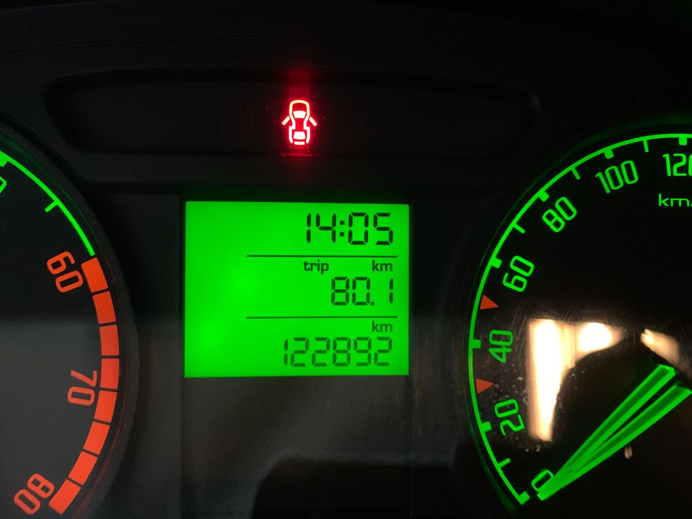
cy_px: 260
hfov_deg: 67.3
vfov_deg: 53.1
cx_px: 346
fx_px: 520
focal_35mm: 26
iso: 640
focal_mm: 4.25
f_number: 1.8
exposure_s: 1/25
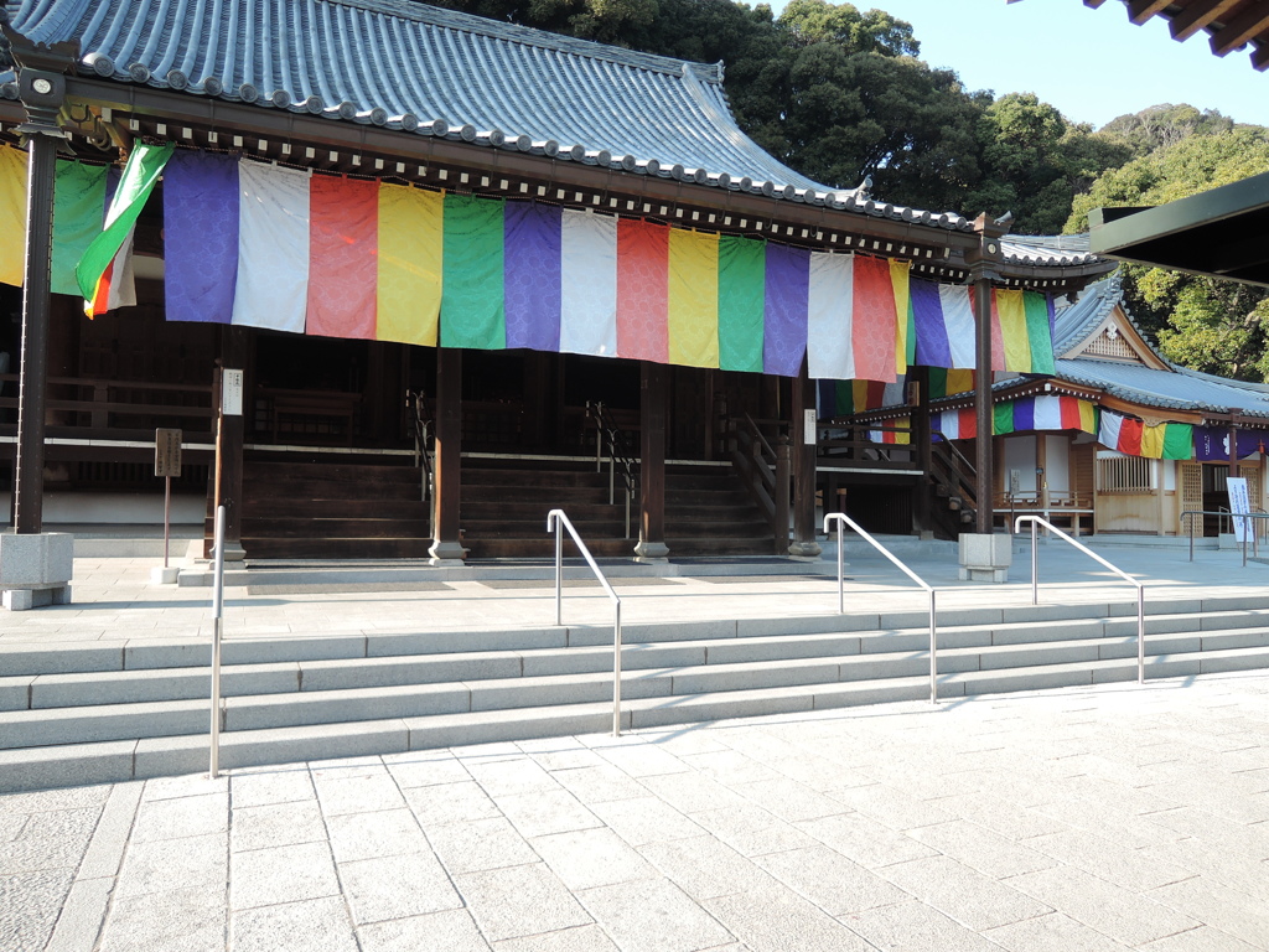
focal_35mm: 24
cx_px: 634
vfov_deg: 56.8
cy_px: 476
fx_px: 880
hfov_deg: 71.6
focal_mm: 5.1
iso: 80
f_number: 1.8
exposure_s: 1/400
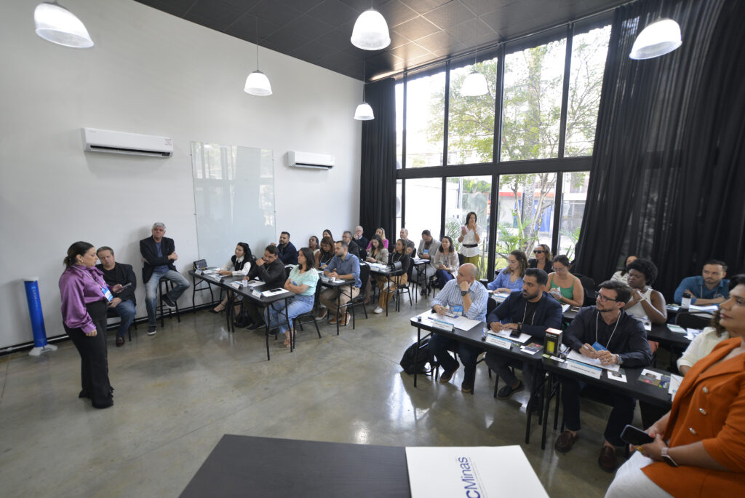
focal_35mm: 16
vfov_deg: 73.8
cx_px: 372
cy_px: 249
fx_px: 331
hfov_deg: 96.7
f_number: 4
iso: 1250
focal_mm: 16
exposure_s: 1/200
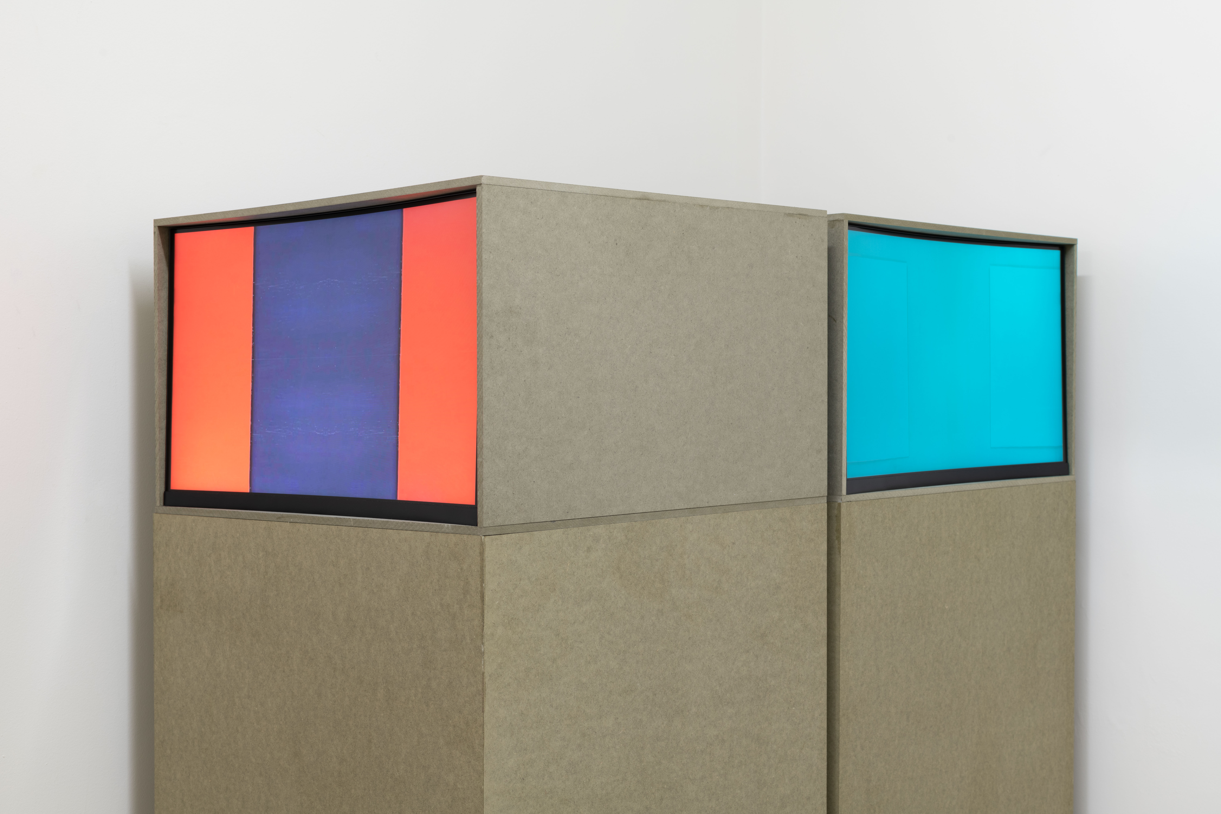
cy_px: 407
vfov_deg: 27.0
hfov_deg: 39.6
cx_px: 610
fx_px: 1696
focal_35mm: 50
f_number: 14
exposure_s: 4
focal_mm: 50
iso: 64
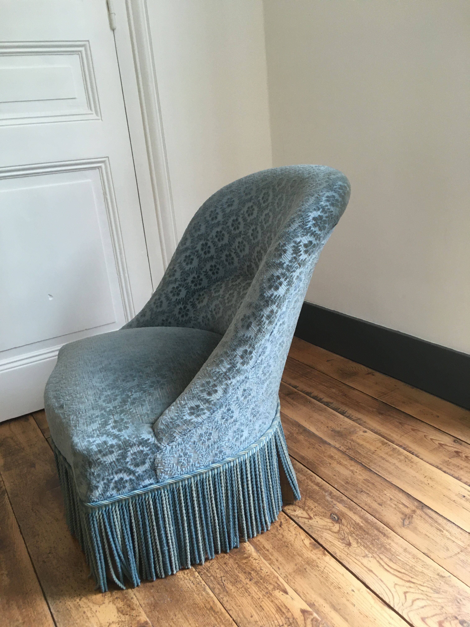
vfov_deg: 61.7
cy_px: 314
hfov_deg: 48.2
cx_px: 235
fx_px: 525
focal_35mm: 29
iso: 125
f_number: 2.2
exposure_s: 1/33
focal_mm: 4.15
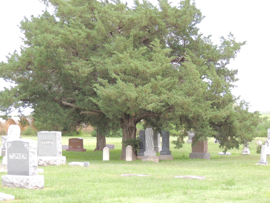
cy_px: 93
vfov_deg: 13.3
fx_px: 866
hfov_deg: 17.7
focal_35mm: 111
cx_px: 123
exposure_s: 1/125
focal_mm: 17.8
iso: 100
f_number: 4.1
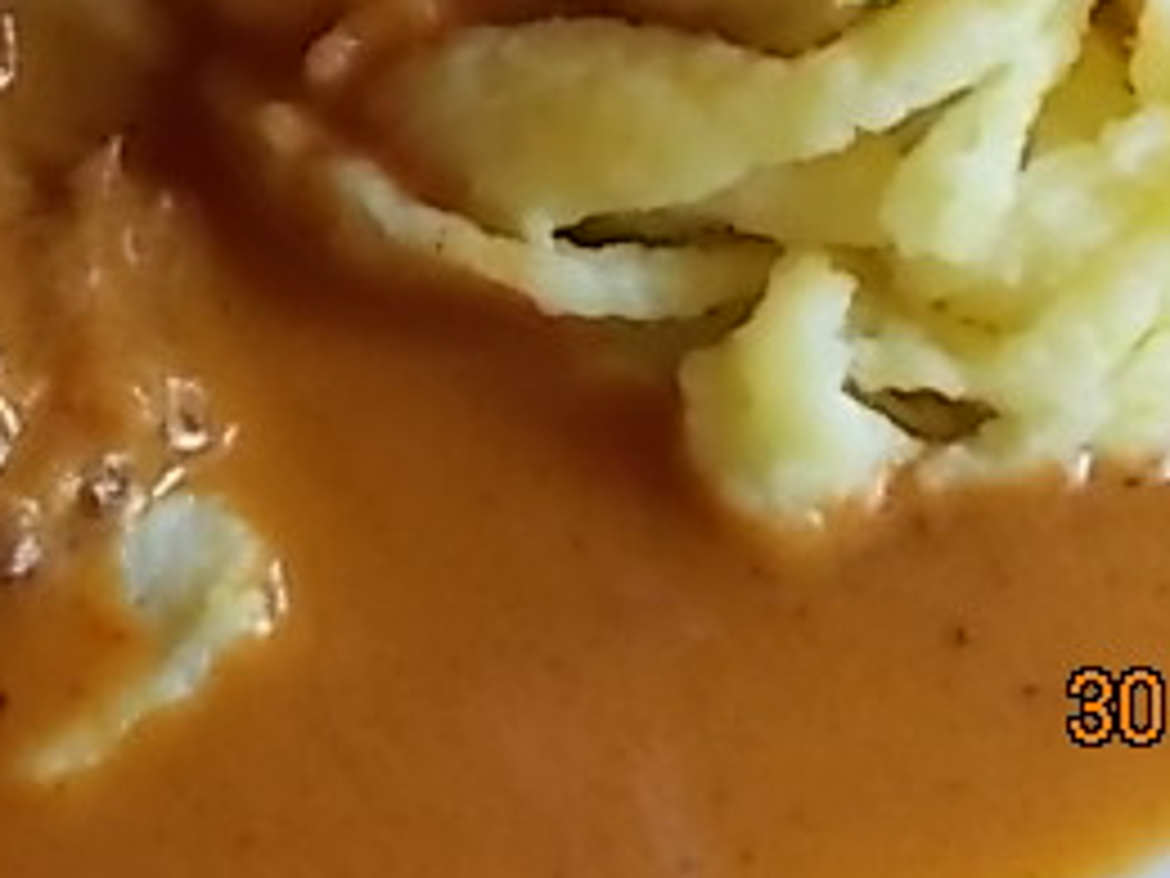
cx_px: 266
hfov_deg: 29.7
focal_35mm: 64
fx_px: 2163
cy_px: -117
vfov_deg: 21.6
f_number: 3.2
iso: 200
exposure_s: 1/20
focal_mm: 4.6
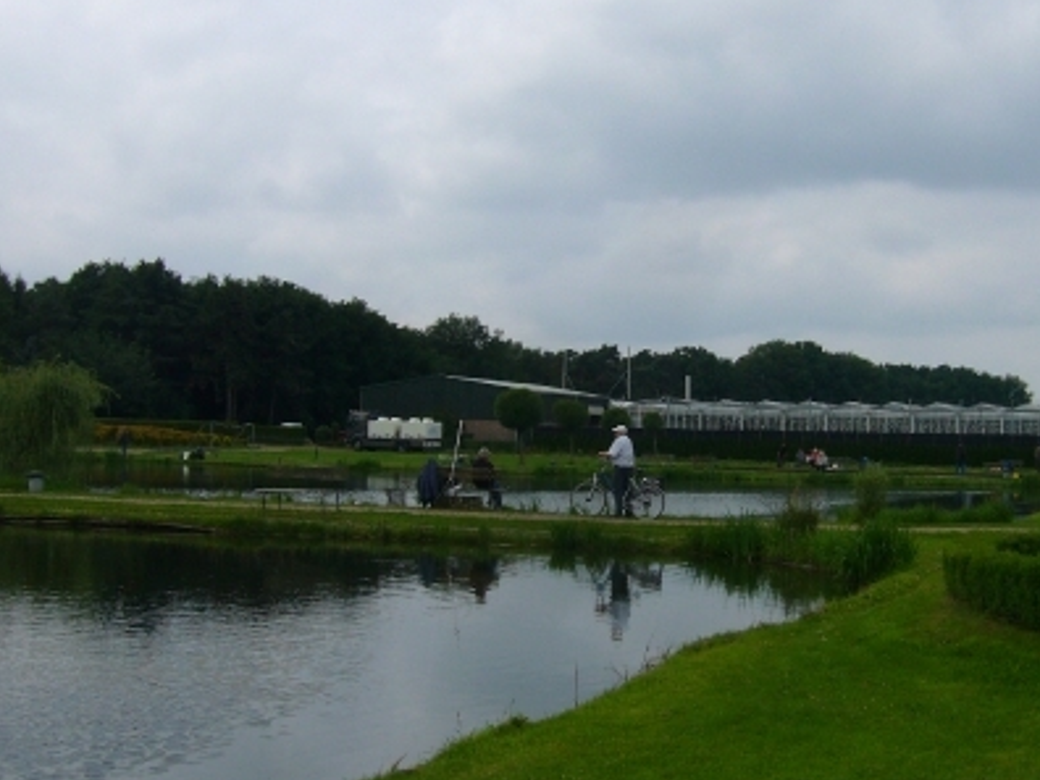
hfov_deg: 36.0
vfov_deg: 27.5
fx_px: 1592
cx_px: 625
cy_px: 365
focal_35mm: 53
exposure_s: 1/800
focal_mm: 5.8
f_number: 5.6
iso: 100
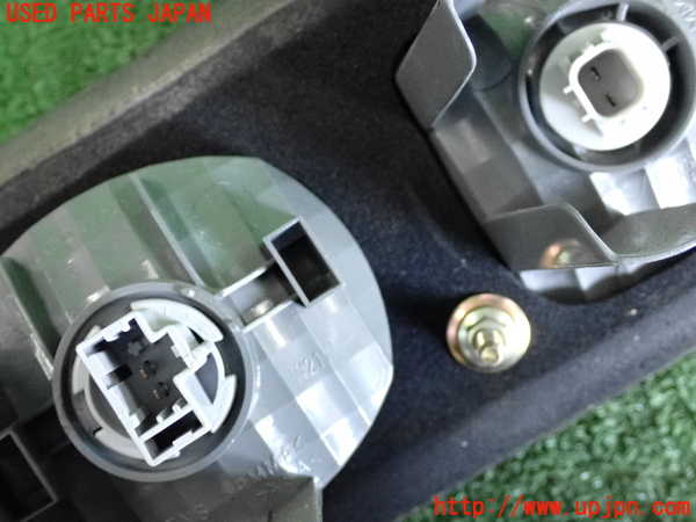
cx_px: 348
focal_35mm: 50
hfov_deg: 38.2
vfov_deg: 29.1
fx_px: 1005
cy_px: 261
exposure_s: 1/125
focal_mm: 9.01
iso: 2000
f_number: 3.2
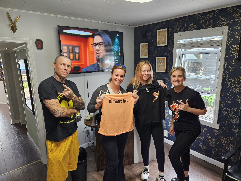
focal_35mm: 23
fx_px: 160
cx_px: 120
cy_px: 90
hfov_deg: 73.9
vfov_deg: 58.9
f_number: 1.8
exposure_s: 1/120
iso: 200
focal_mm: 5.4
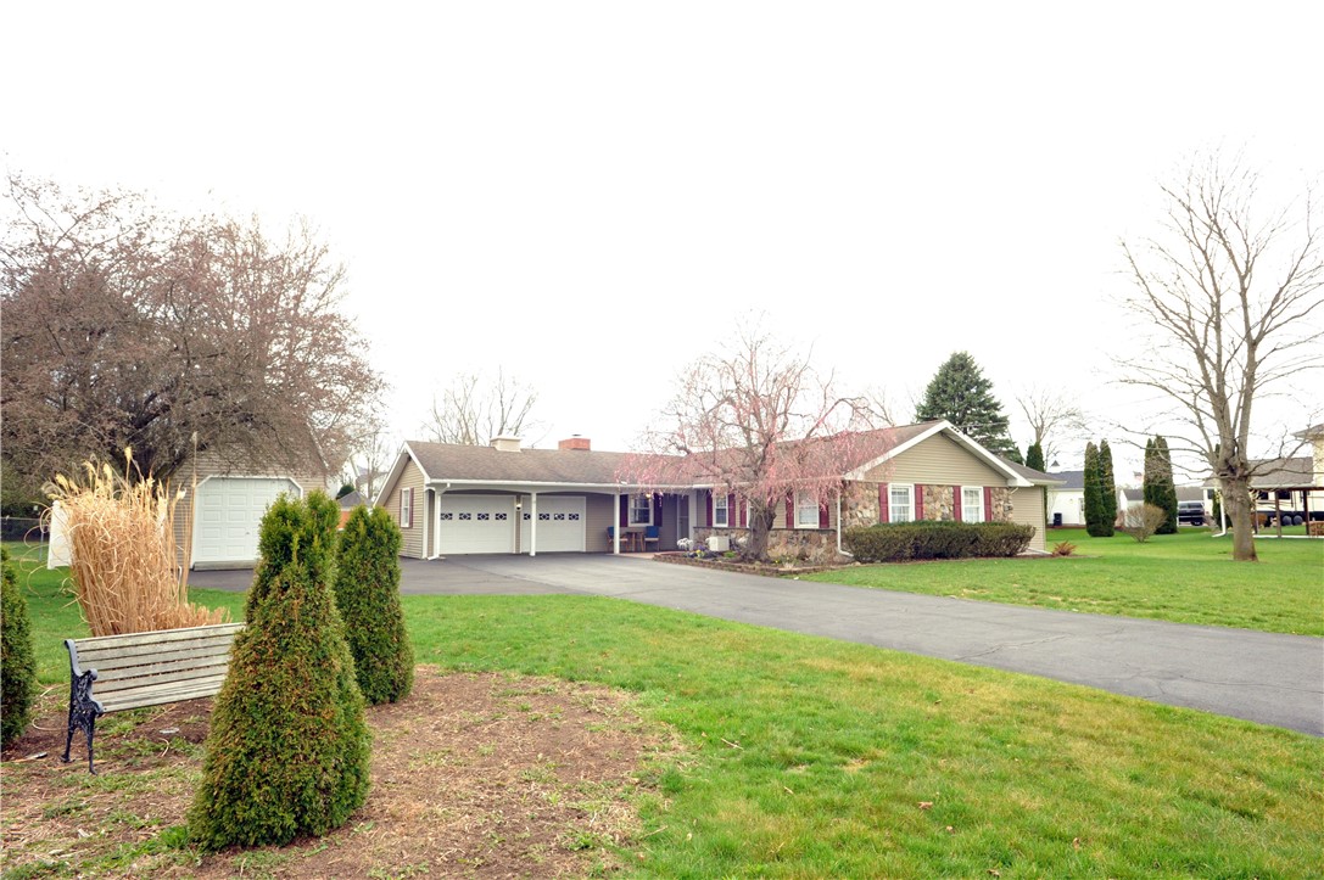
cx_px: 662
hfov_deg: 73.8
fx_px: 882
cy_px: 440
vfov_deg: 53.1
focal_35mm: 24
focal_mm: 24
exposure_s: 1/250
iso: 1250
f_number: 8
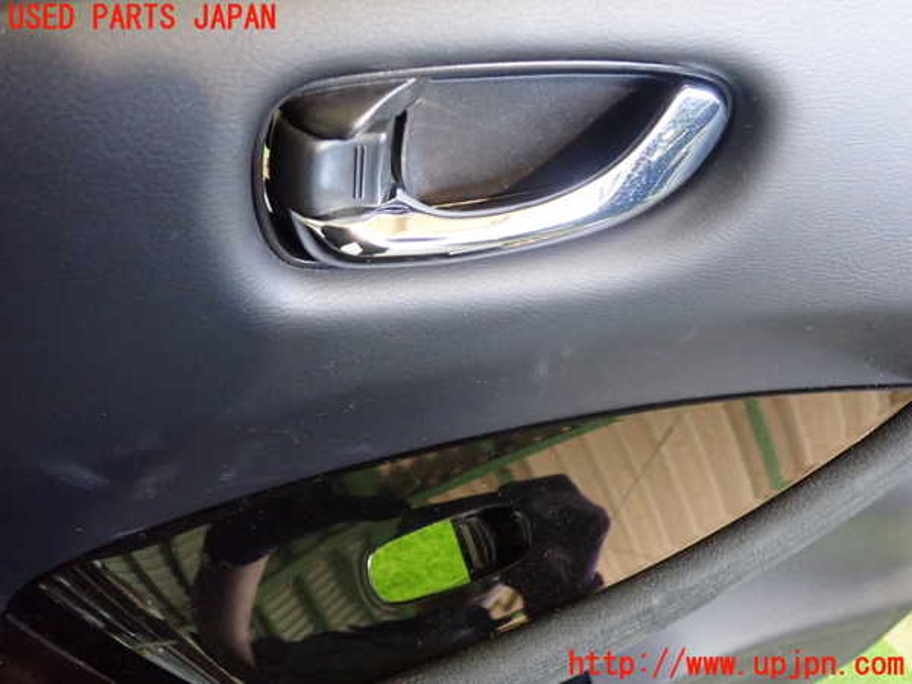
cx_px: 456
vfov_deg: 46.8
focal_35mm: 30
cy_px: 342
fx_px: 790
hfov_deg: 60.0
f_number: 2.3
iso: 800
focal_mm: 5.4
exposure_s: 1/25
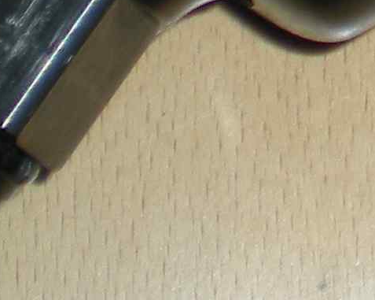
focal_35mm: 254
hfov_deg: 7.1
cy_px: -569
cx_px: 932
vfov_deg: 5.7
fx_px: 2817
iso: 64
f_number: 3.1
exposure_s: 1/60
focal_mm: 6.3
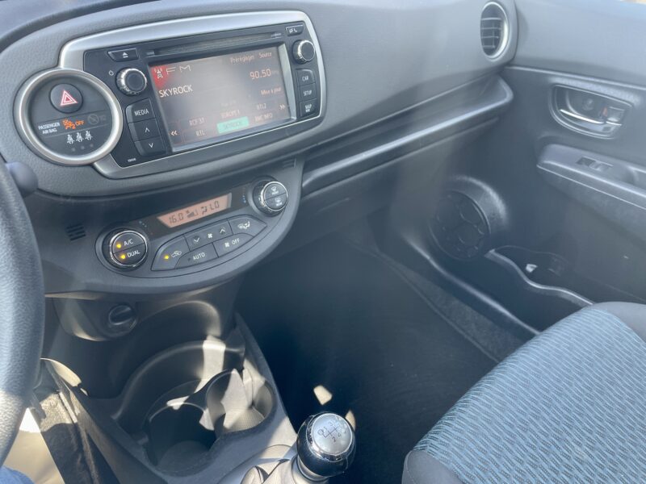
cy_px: 242
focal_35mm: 26
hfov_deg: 67.3
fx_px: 485
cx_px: 323
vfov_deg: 53.1
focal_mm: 4.2
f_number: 1.6
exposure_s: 1/121
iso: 80
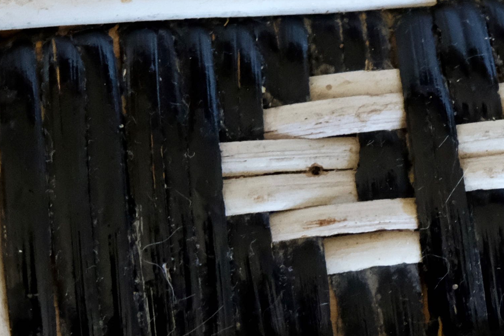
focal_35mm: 214
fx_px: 2995
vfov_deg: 6.4
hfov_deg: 9.4
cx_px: 713
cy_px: 130
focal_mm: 35.8
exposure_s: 1/60
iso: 3200
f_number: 4
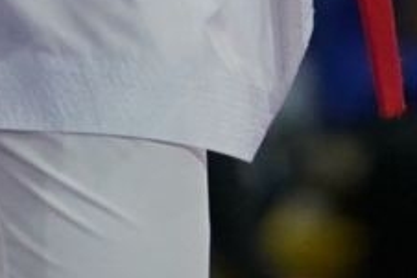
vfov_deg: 0.6
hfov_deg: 0.9
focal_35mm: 2346
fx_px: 27191
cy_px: -528
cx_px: -269
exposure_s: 1/1000
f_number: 2.8
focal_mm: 197
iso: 1600
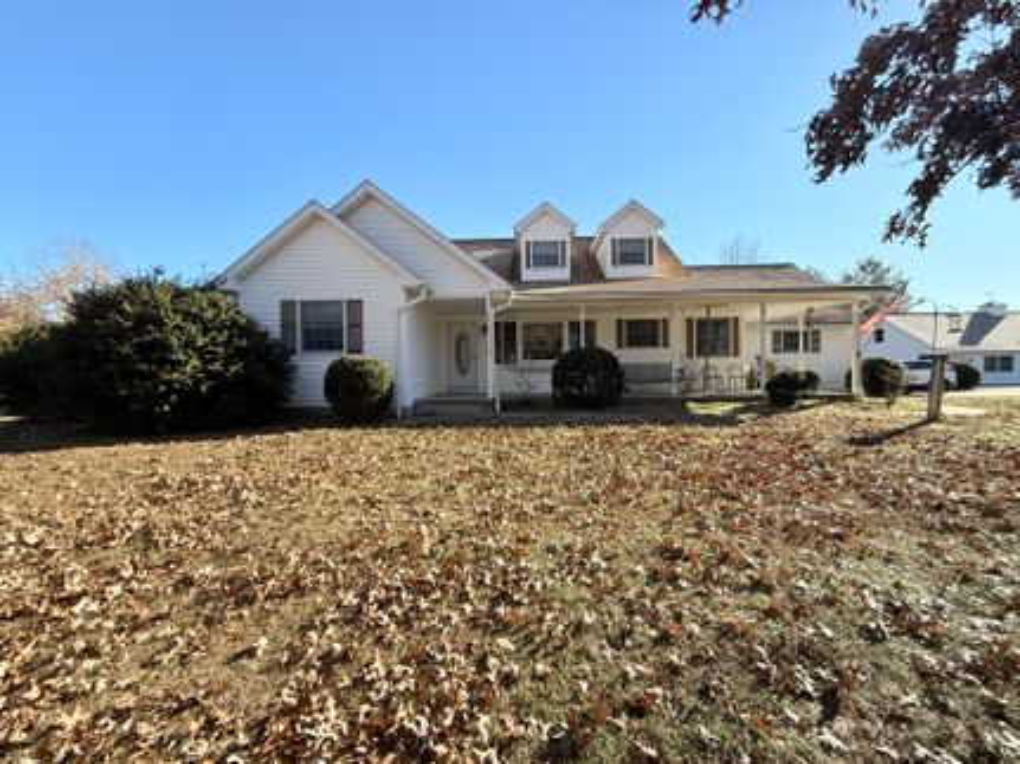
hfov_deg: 102.1
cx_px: 510
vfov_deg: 85.6
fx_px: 412
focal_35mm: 14
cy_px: 382
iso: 64
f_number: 2.2
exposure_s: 1/734
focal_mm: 2.22
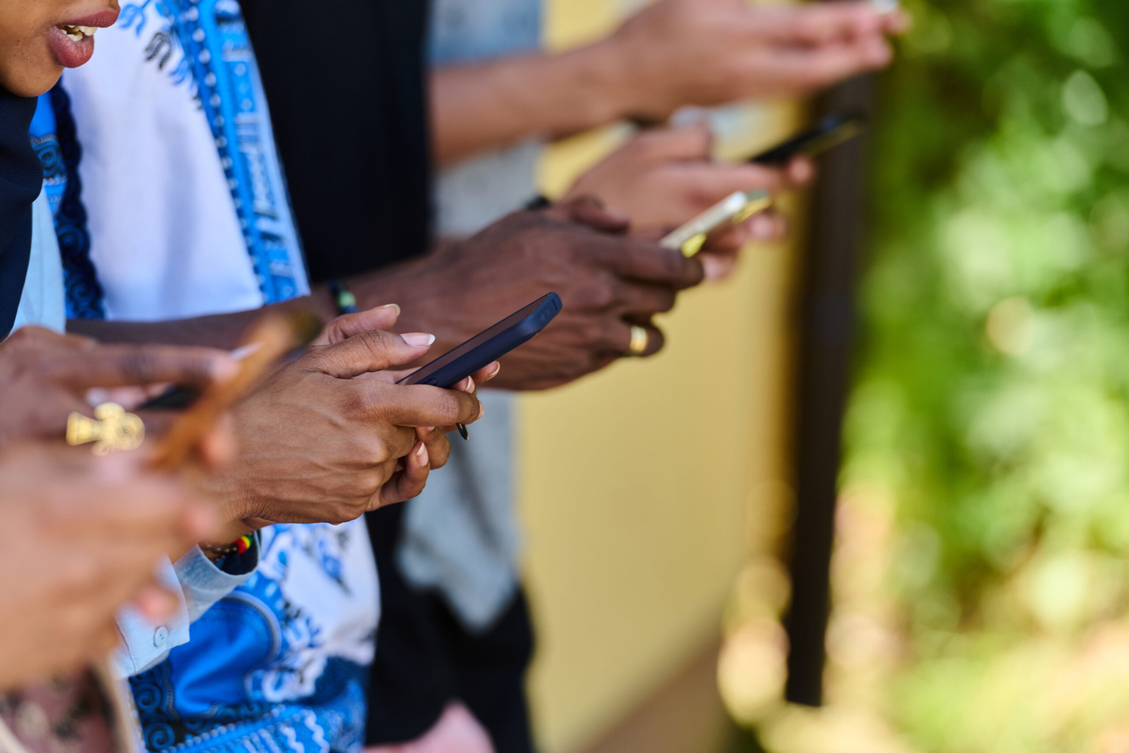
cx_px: 564
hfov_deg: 10.3
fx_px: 6272
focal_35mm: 200
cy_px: 376
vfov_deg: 6.9
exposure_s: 1/320
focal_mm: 200
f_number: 4
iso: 320
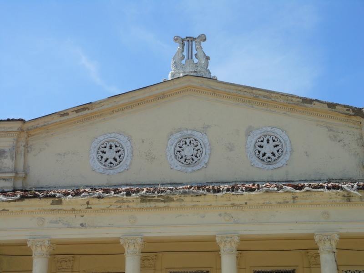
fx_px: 694
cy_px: 136
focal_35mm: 66
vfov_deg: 22.3
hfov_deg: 29.4
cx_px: 182
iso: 100
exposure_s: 1/800
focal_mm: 11.7
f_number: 4.3
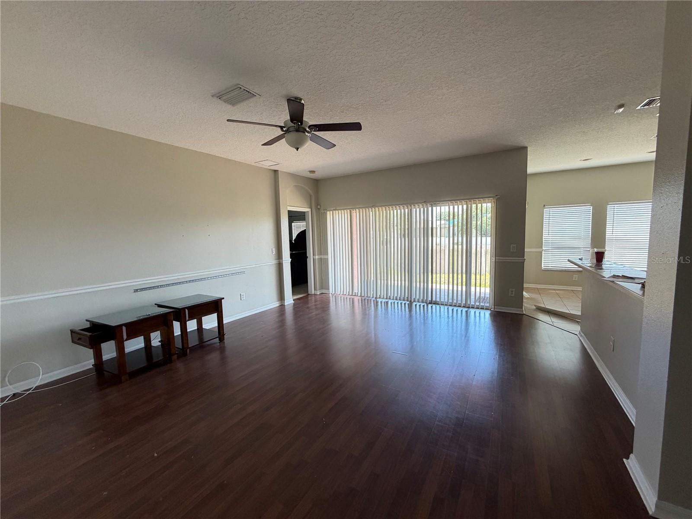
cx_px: 346
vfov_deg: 85.7
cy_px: 260
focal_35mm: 14
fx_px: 280
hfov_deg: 102.1
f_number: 2.2
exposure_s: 1/121
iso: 250
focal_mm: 2.22
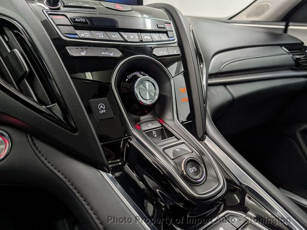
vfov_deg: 56.8
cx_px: 154
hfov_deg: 71.6
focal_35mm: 24
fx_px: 213
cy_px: 115
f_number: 1.68
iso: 52
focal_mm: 6.9
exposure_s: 1/120
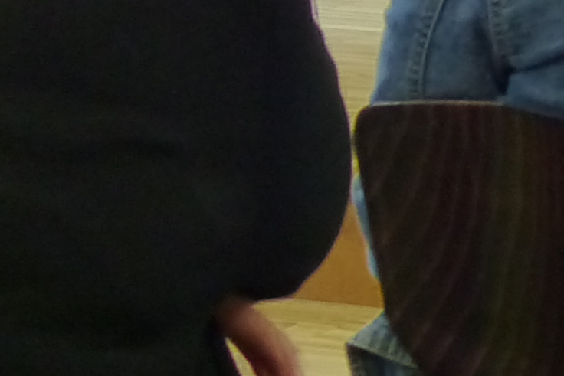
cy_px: -634
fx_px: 4340
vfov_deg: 4.8
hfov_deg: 7.1
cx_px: -676
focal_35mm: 277
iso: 400
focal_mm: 8.7
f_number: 2.8
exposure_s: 1/80
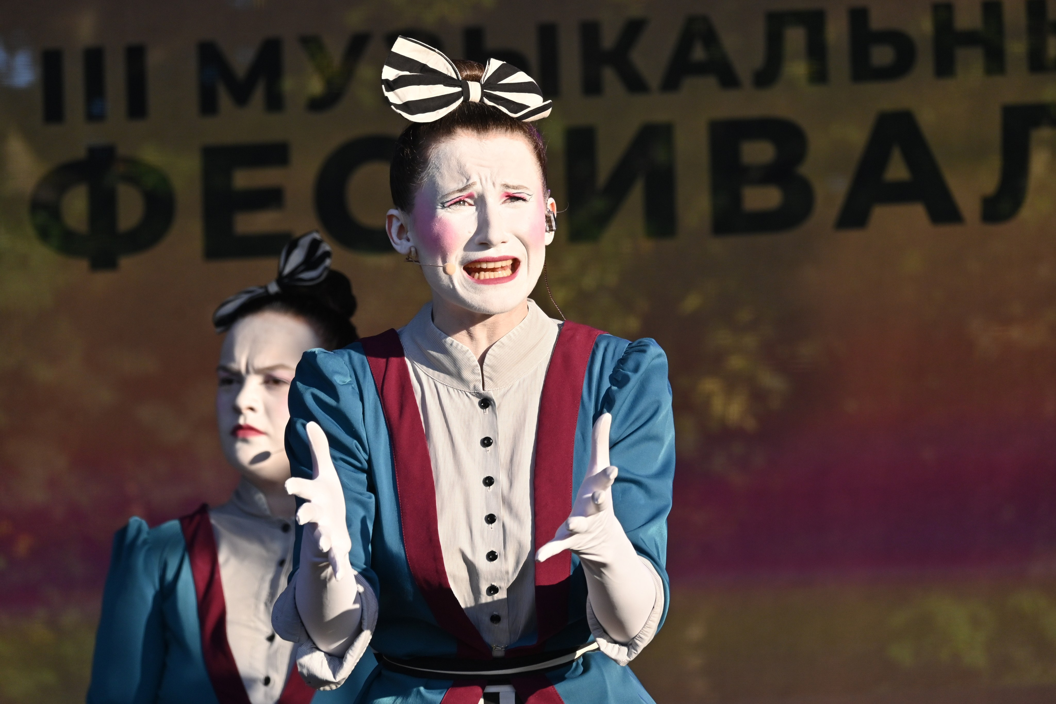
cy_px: 352
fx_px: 11000
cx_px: 528
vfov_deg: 3.7
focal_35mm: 375
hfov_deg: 5.5
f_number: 8
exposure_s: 1/640
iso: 400
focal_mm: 250
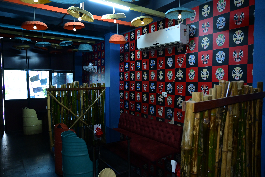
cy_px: 90
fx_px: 184
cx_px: 136
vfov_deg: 51.2
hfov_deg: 71.5
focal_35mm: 25
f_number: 4
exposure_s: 1/60
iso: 3200
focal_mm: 24
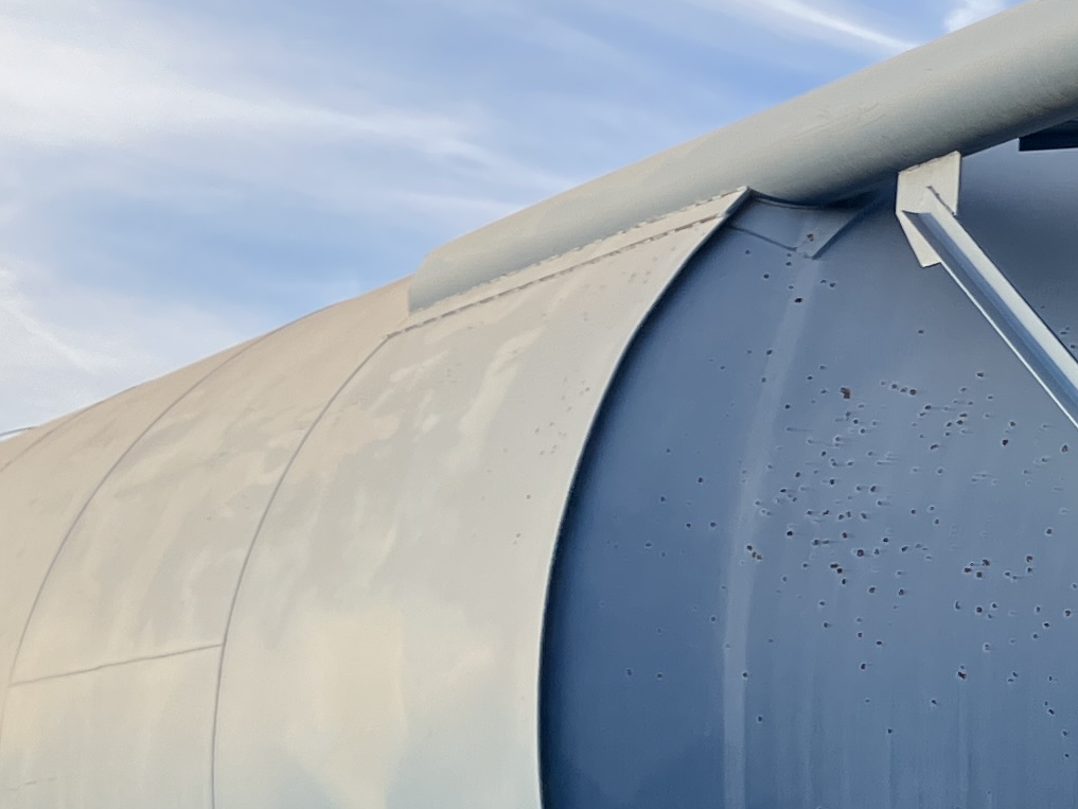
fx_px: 3457
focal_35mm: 111
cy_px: 913
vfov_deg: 13.1
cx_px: 1313
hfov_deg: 16.9
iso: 32
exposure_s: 1/522
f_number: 1.8
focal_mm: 3.99
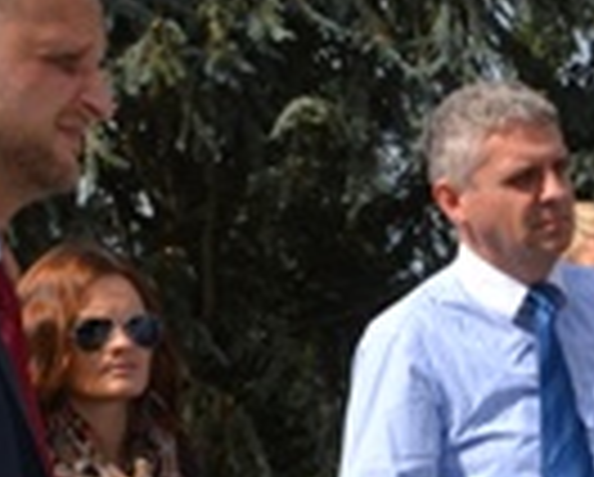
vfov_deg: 12.2
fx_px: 2166
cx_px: 882
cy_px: 623
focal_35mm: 123
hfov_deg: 14.6
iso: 100
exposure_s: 1/200
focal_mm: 18
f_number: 10
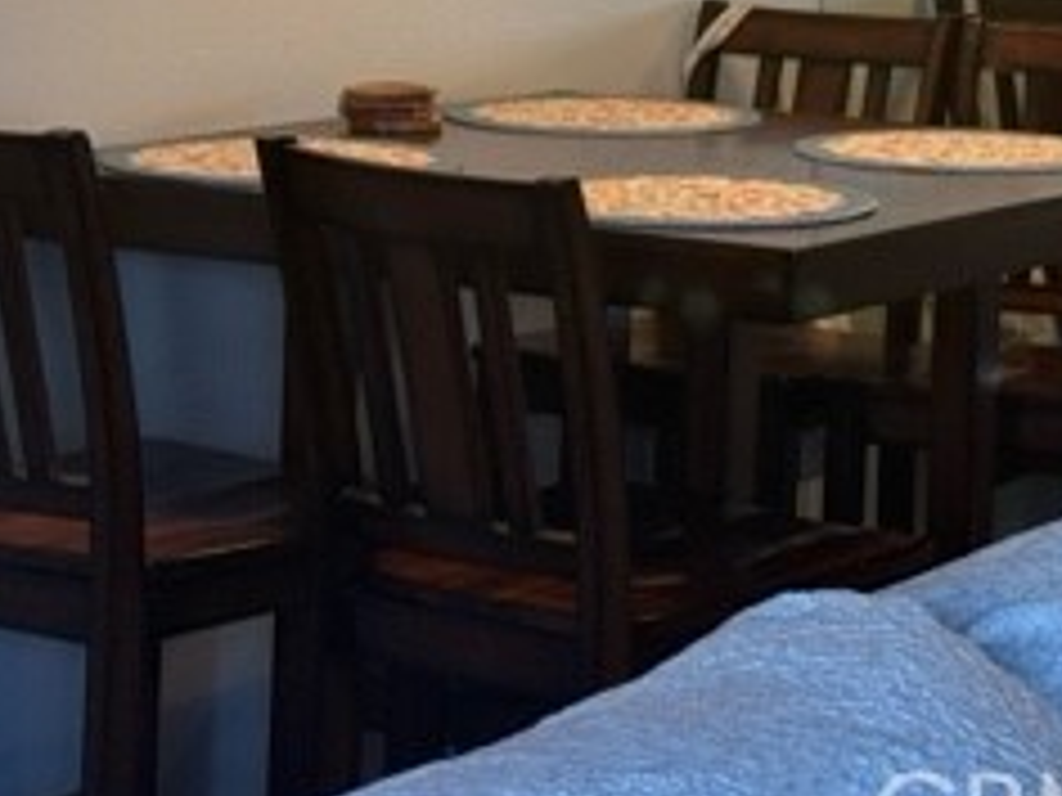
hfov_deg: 14.7
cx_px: 1220
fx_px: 3988
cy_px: -202
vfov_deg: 11.2
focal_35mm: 130
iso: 100
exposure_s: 1/136
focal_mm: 6.76
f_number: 1.78
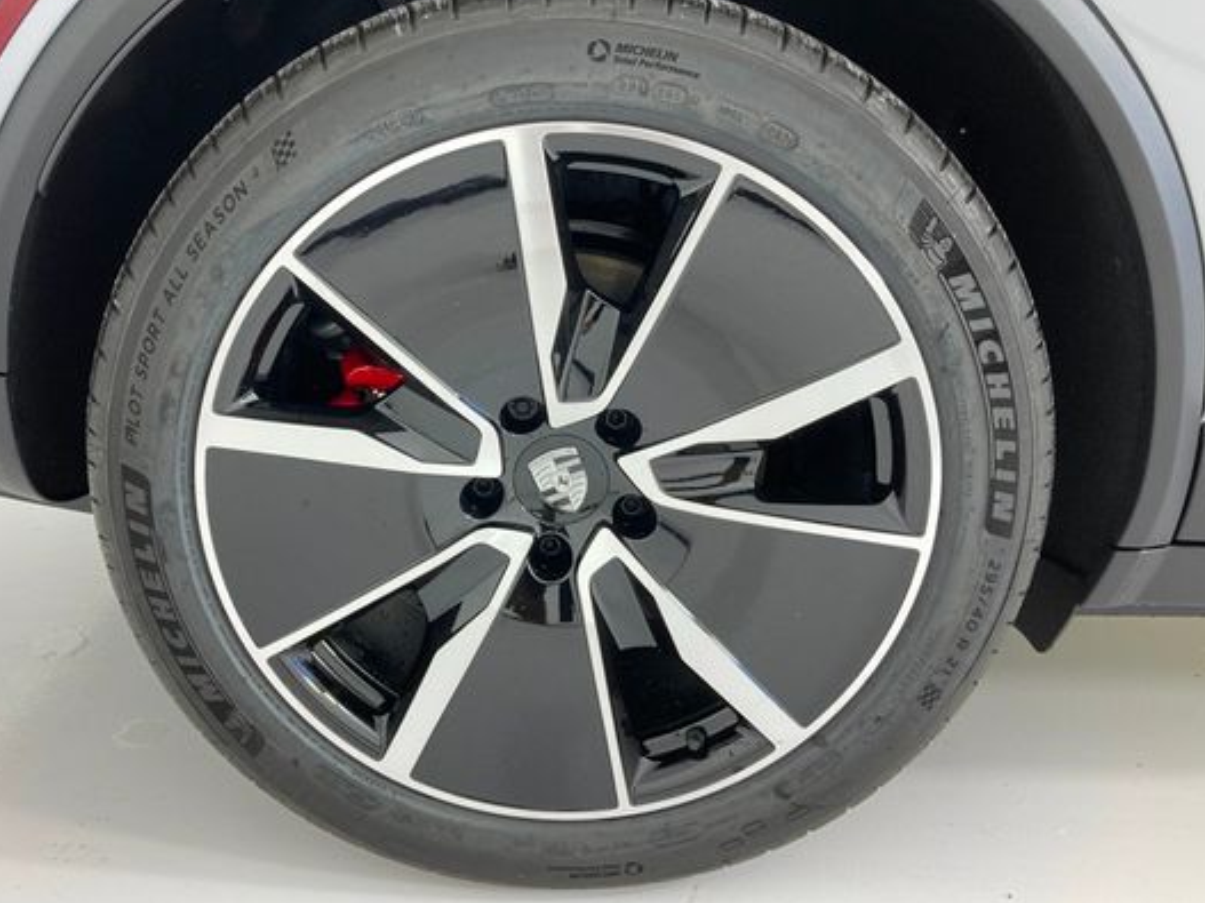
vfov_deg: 41.7
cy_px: 402
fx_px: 1183
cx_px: 496
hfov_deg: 53.7
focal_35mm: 34
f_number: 1.8
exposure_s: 1/120
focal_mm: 3.99
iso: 50
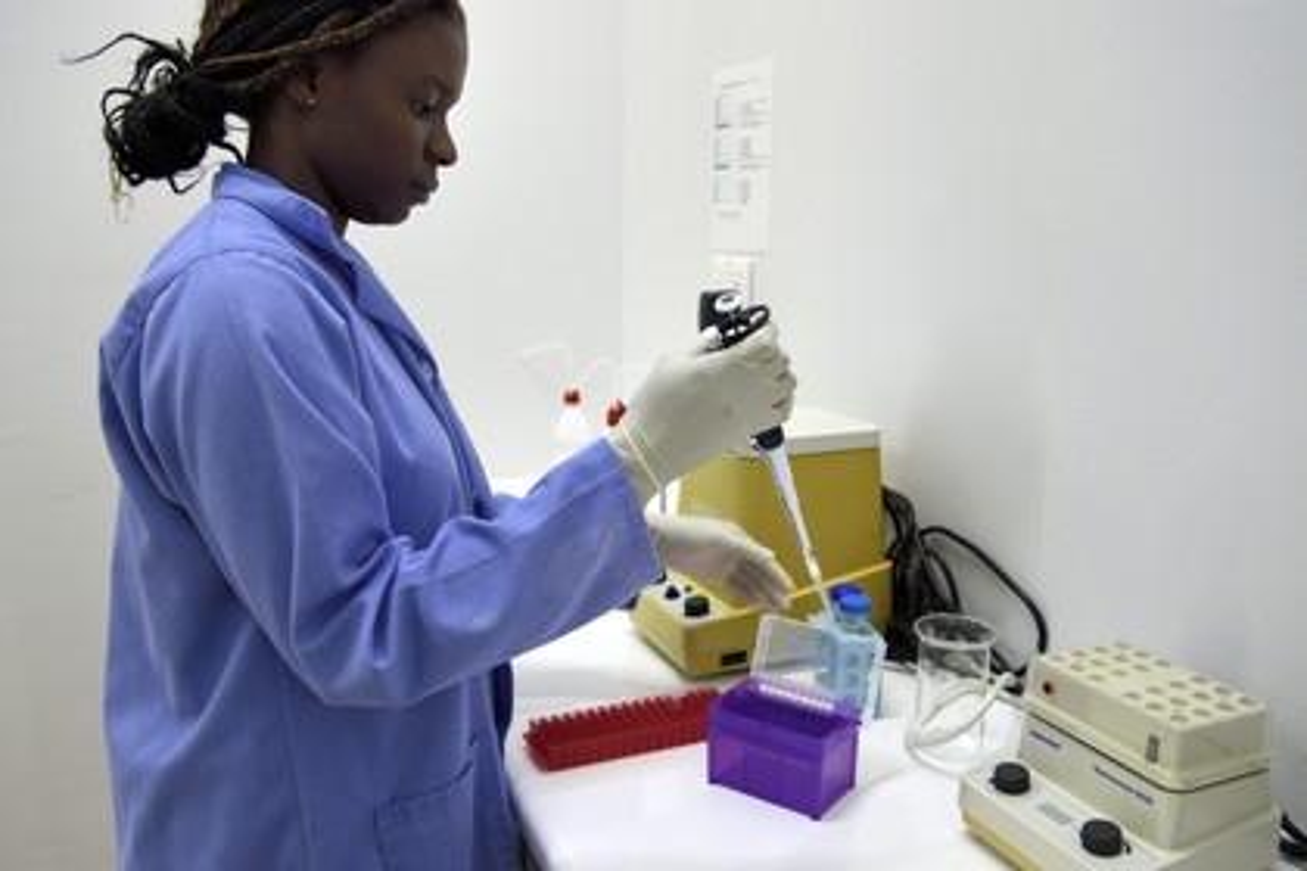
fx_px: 1089
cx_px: 654
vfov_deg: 43.6
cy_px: 436
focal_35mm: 30
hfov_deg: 61.9
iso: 800
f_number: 5
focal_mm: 30
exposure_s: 1/40
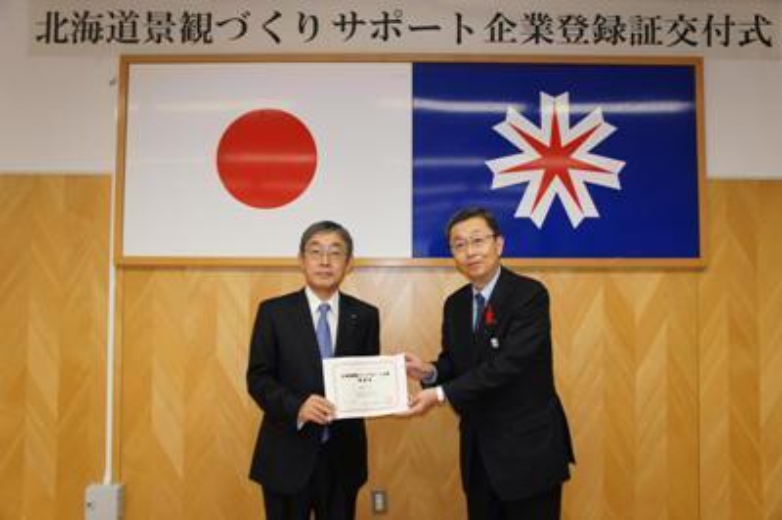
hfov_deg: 62.0
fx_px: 651
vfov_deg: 43.5
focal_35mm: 30
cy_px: 260
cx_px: 391
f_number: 4
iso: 400
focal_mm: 20
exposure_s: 1/60
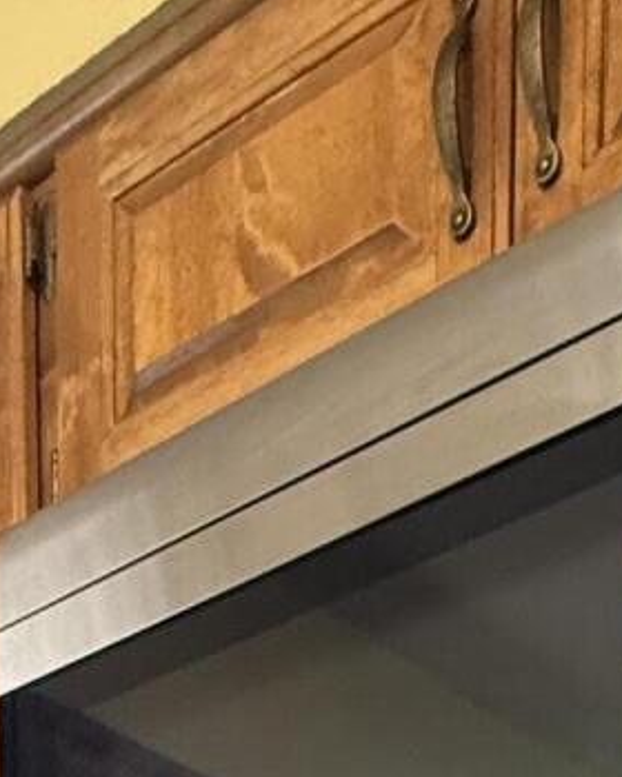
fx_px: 1795
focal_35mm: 78
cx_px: 293
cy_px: 1720
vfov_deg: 16.1
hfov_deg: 19.7
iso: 320
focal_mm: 2.22
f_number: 2.2
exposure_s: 1/60
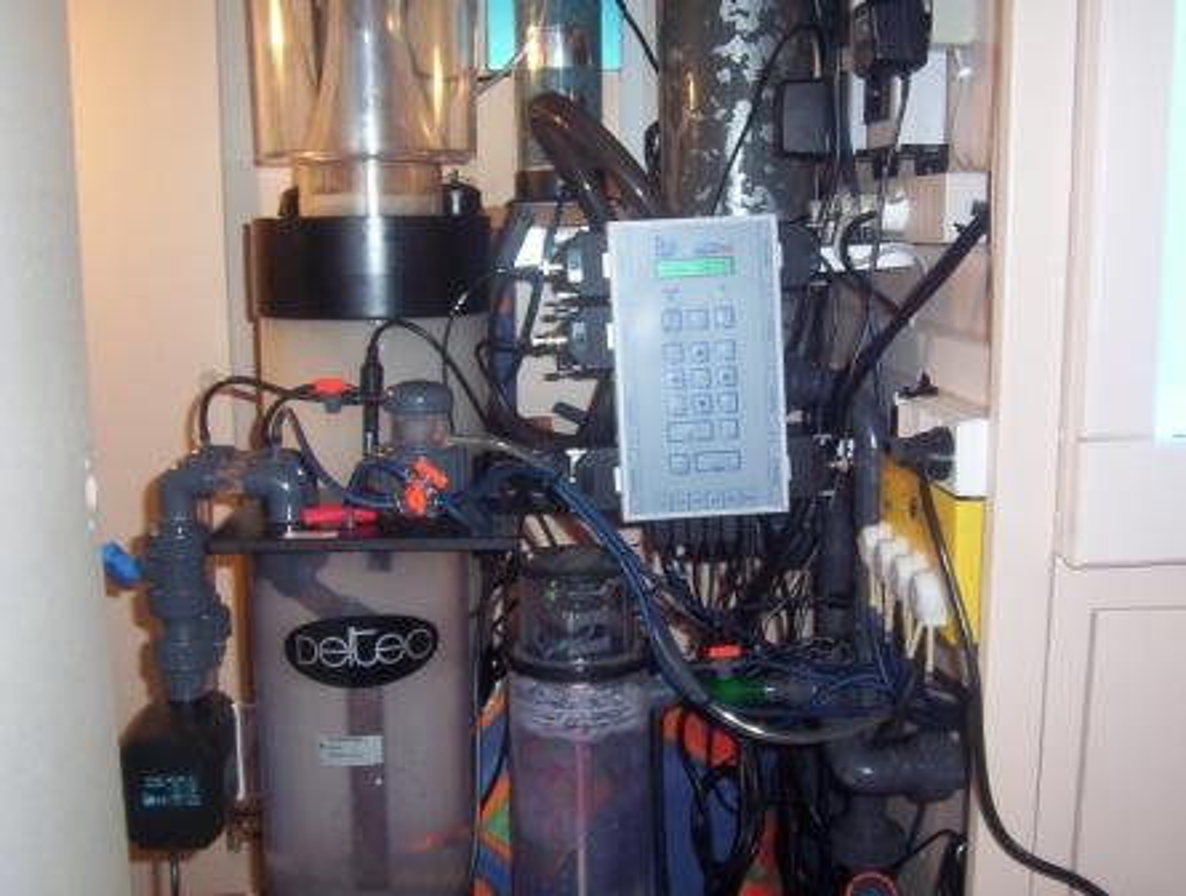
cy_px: 448
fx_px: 1236
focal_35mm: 36
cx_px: 593
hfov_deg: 51.2
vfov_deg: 39.8
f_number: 2.76
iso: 140
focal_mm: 5.54
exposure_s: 1/30
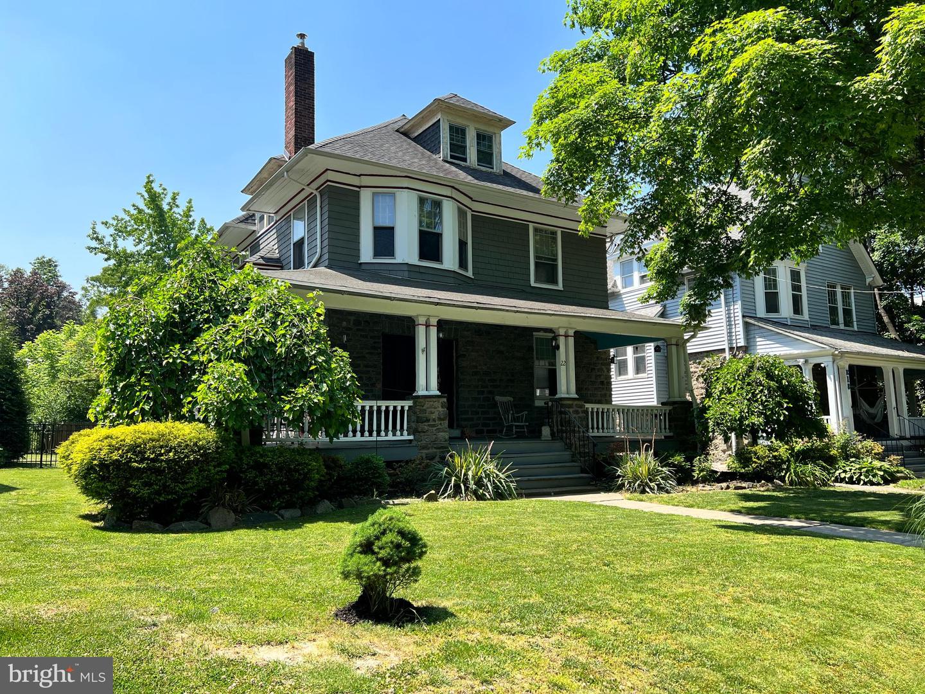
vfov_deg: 53.1
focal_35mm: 26
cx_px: 462
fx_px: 695
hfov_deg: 67.3
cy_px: 347
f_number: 1.5
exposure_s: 1/1645
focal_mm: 5.7
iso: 50
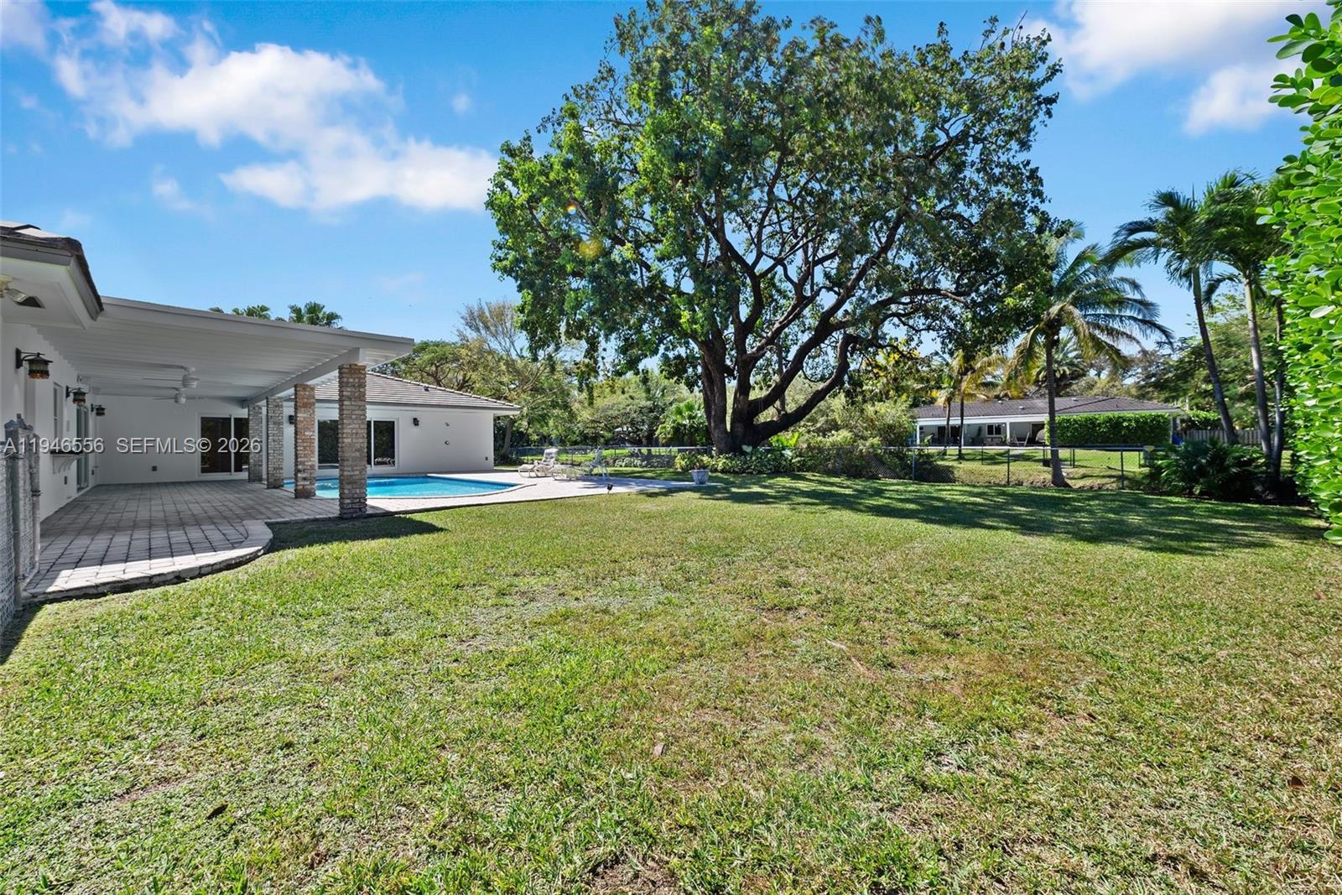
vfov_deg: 81.2
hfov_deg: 104.2
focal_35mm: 14
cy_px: 448
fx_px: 522
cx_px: 671
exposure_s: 1/125
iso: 100
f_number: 5.6
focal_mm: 14
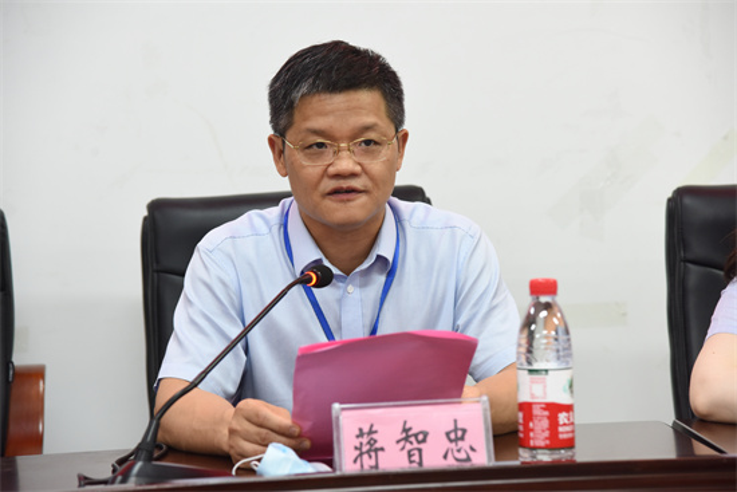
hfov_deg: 18.6
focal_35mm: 110
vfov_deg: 12.5
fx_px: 2252
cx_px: 368
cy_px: 246
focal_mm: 110
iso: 2000
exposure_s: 1/50
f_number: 4.5
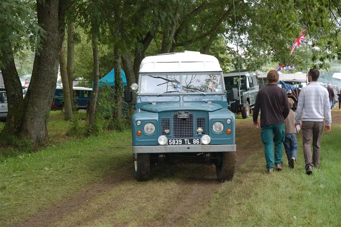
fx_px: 937
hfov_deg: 20.6
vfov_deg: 13.8
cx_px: 170
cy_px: 114
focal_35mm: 99
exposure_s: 1/250
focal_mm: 66
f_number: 5.3
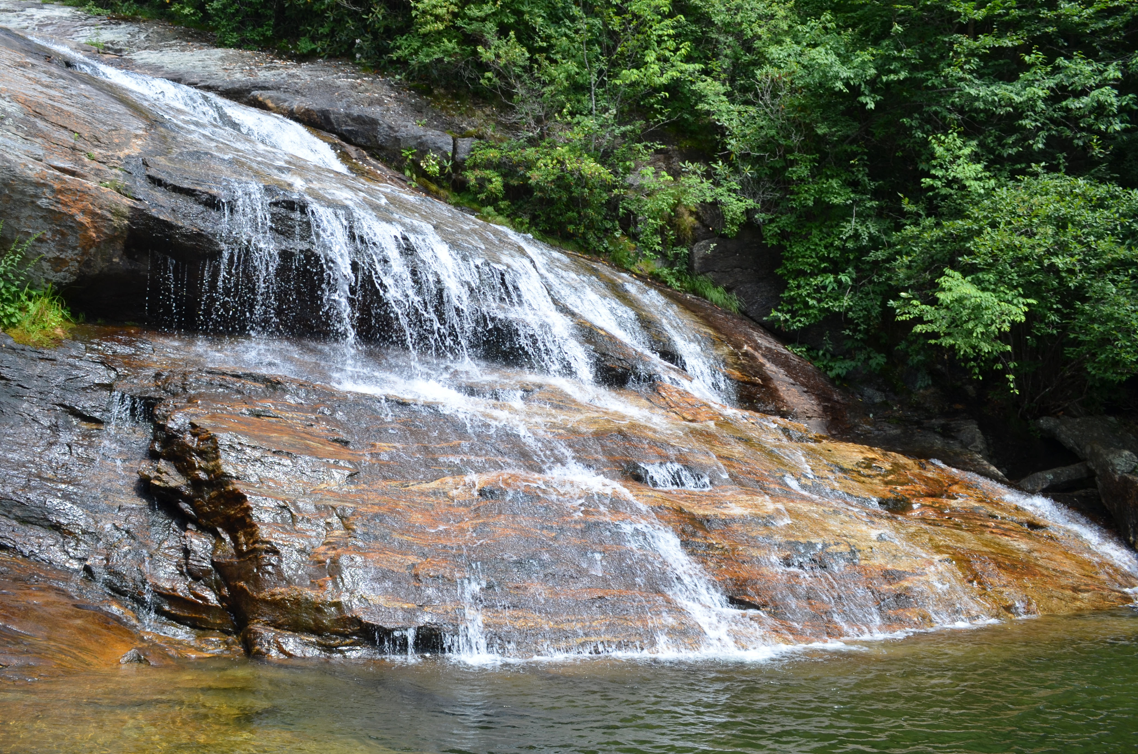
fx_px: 1009
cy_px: 312
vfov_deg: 40.8
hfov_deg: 58.7
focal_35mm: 32
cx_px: 503
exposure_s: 1/200
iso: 200
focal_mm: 18
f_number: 7.1
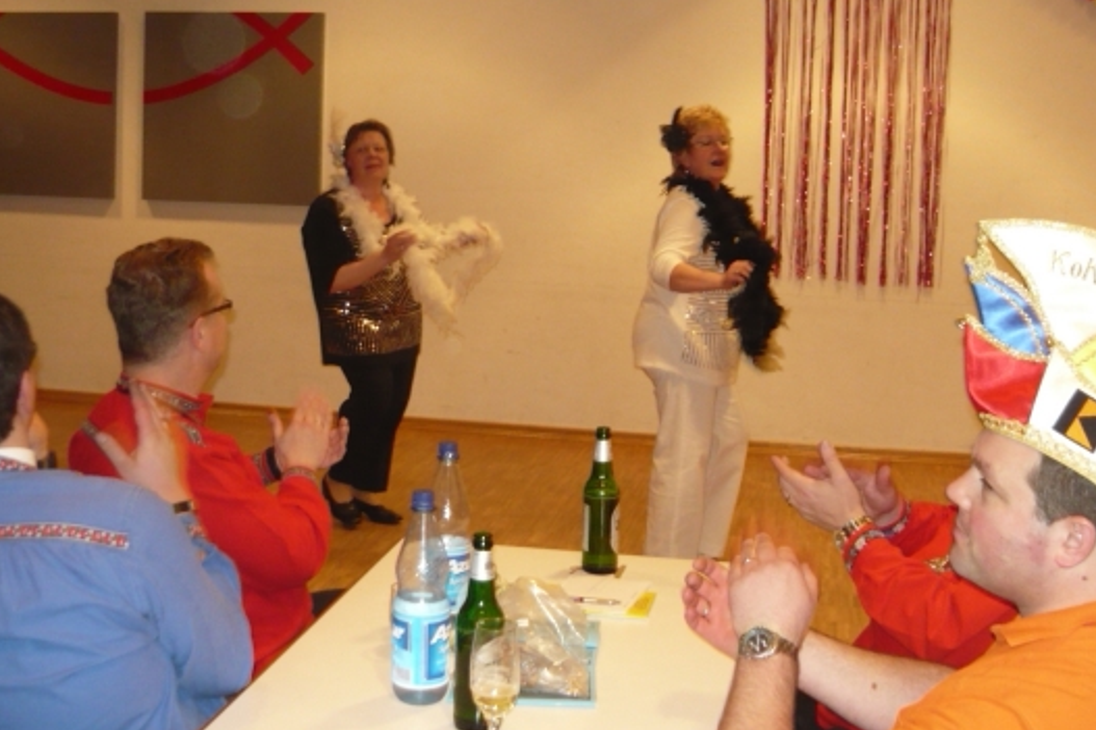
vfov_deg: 28.2
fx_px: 1430
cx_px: 574
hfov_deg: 41.9
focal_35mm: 47
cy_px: 190
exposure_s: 1/30
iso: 250
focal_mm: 5.5
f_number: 2.8
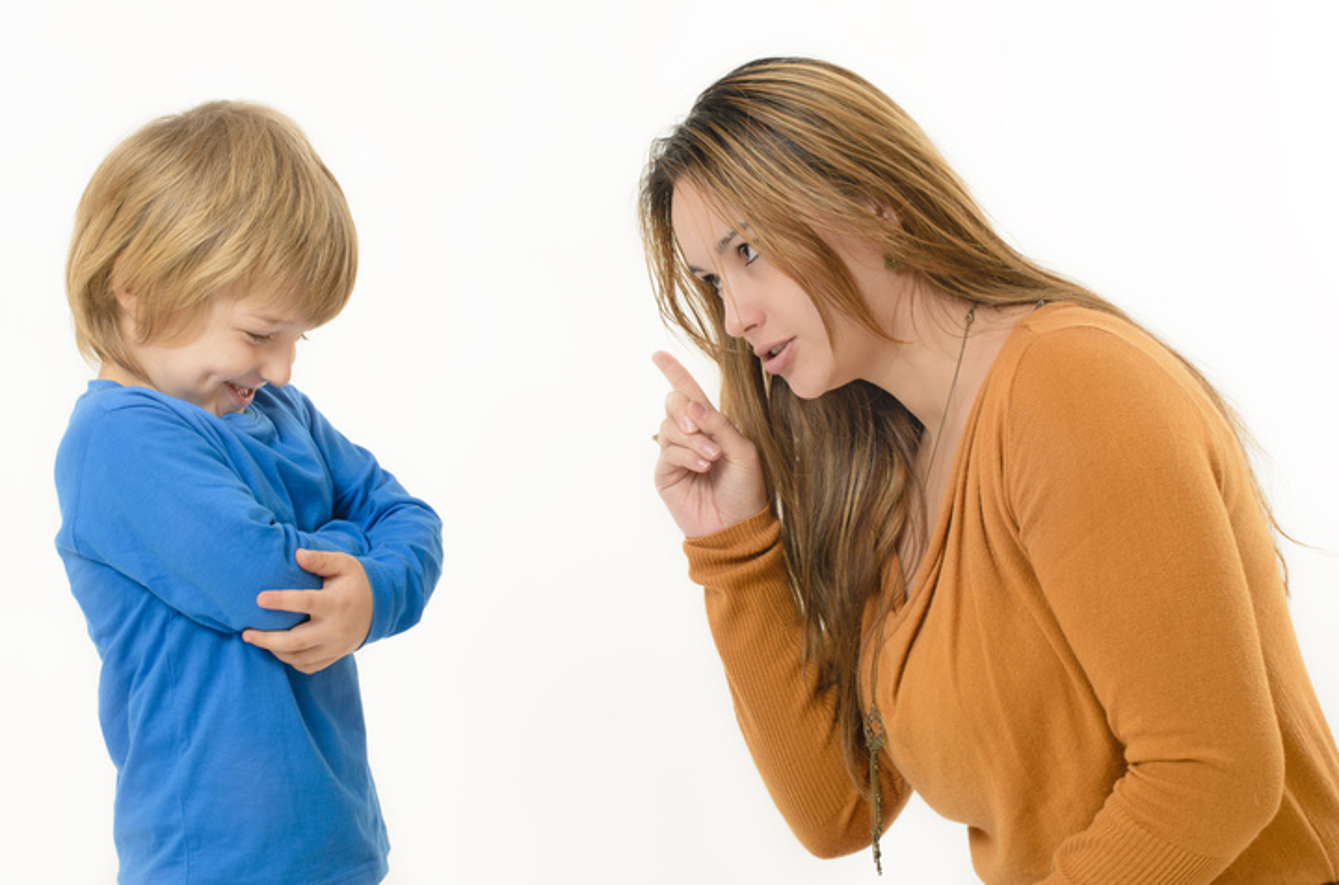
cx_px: 670
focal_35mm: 75
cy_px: 442
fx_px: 2782
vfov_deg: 18.1
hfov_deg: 27.1
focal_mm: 50
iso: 160
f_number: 5.6
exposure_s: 1/125
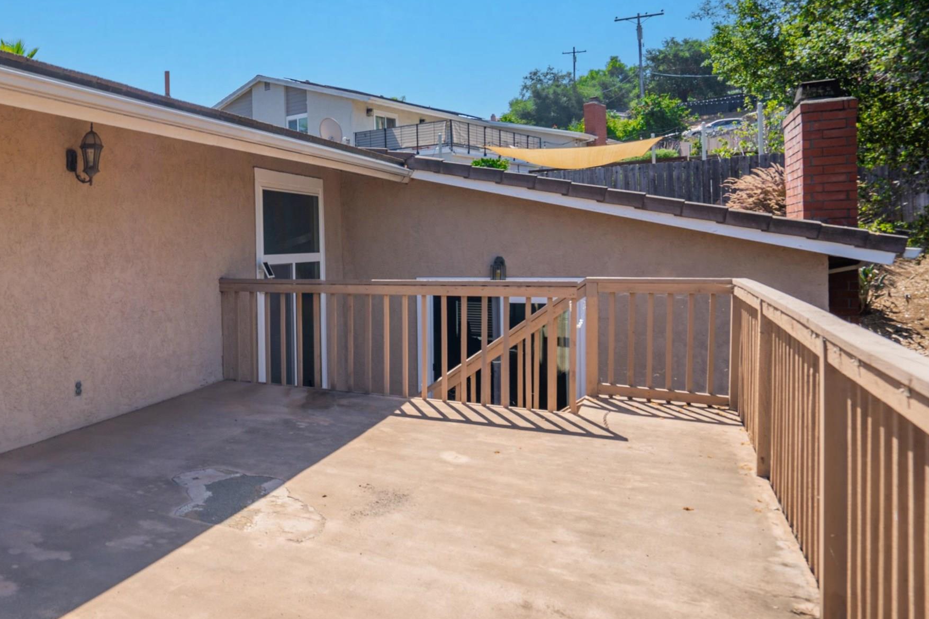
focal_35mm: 28
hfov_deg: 58.1
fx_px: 722
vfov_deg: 46.2
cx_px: 131
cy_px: 257
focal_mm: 16
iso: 200
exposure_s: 1/1600
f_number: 7.1
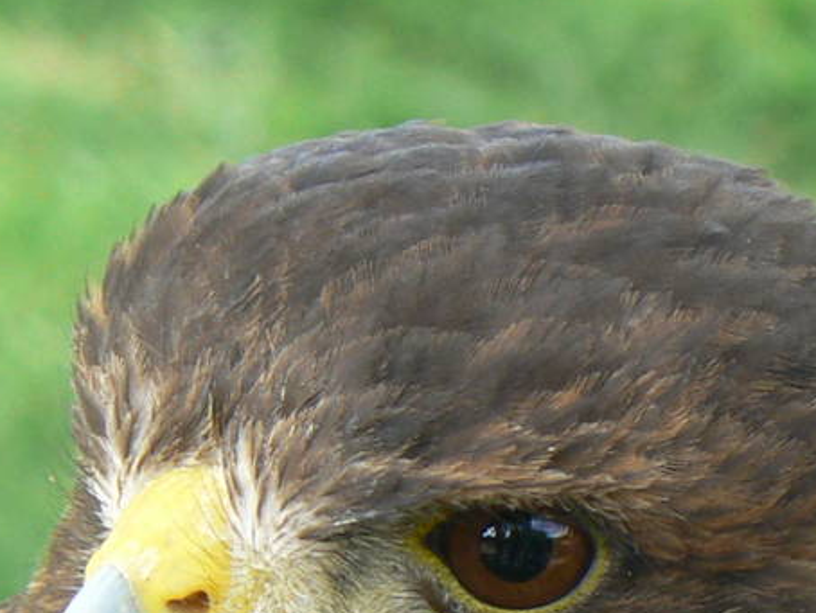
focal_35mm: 458
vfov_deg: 3.2
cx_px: 460
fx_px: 10802
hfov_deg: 4.3
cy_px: 854
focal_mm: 21.6
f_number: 3.6
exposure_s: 1/60
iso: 80
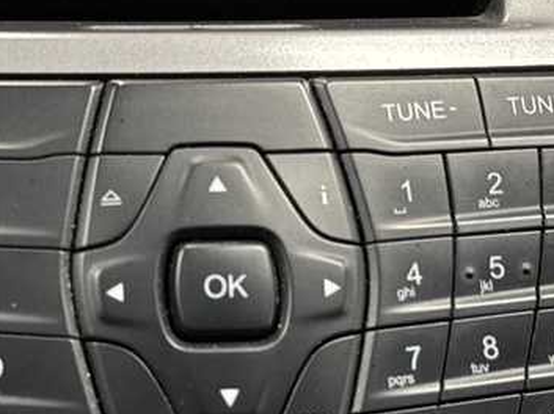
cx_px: 171
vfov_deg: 15.0
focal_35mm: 98
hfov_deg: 20.0
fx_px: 1567
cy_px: 260
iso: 250
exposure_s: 1/50
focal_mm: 6.76
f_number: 1.78
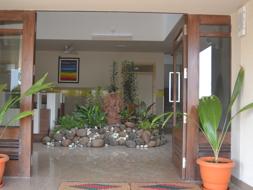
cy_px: 95
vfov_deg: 39.7
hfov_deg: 51.3
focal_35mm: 36
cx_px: 115
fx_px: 263
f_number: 4.5
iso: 400
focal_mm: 22
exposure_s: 1/80
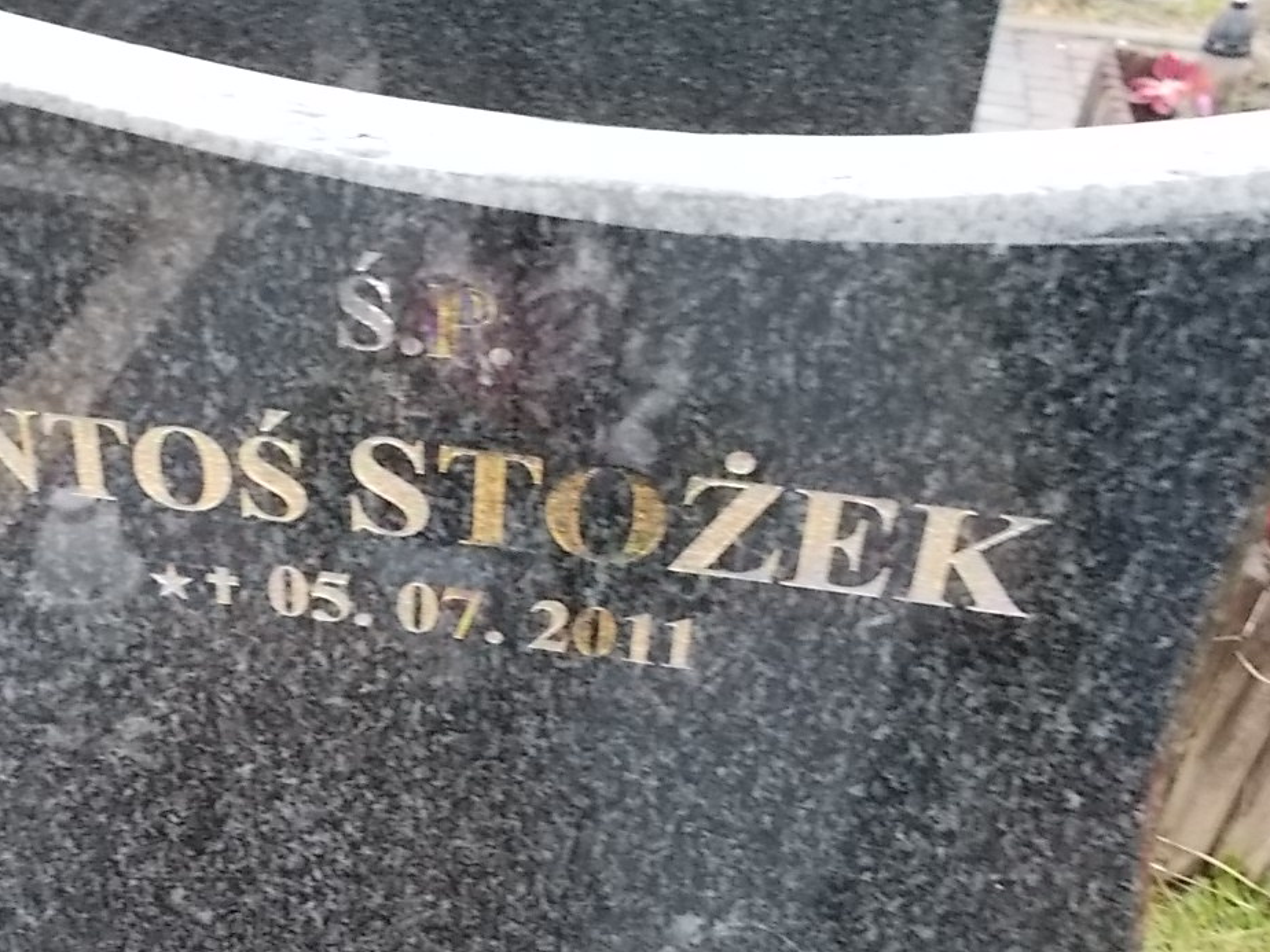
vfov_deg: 31.7
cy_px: 690
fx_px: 1651
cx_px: 437
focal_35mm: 45
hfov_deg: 41.6
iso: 400
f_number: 3.2
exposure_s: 1/30
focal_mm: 4.6
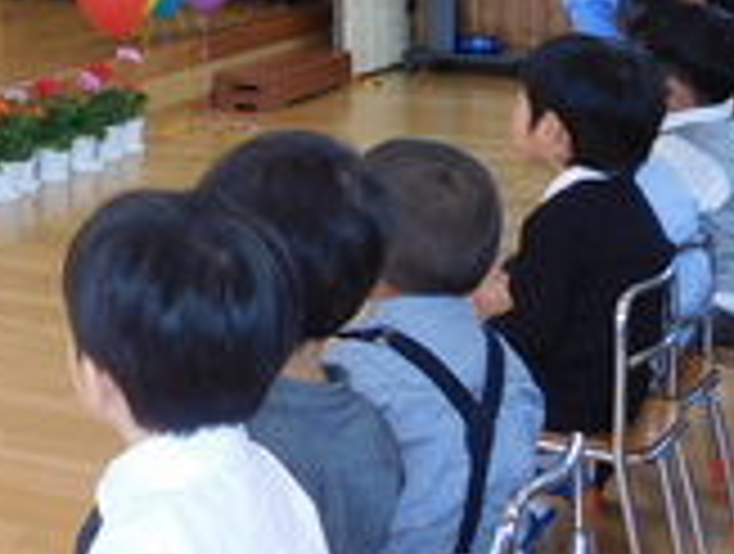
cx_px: -248
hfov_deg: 19.1
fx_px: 1998
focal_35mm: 94
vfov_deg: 14.8
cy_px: -243
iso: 140
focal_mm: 5.7
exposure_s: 1/30
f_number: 3.6
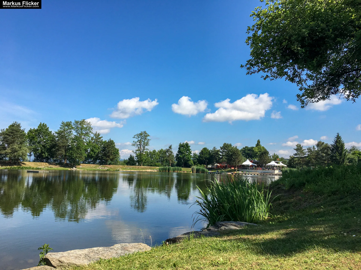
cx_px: 180
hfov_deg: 61.7
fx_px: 302
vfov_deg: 48.2
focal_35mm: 29
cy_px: 135
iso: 25
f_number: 2.2
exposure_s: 1/1600
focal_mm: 4.15
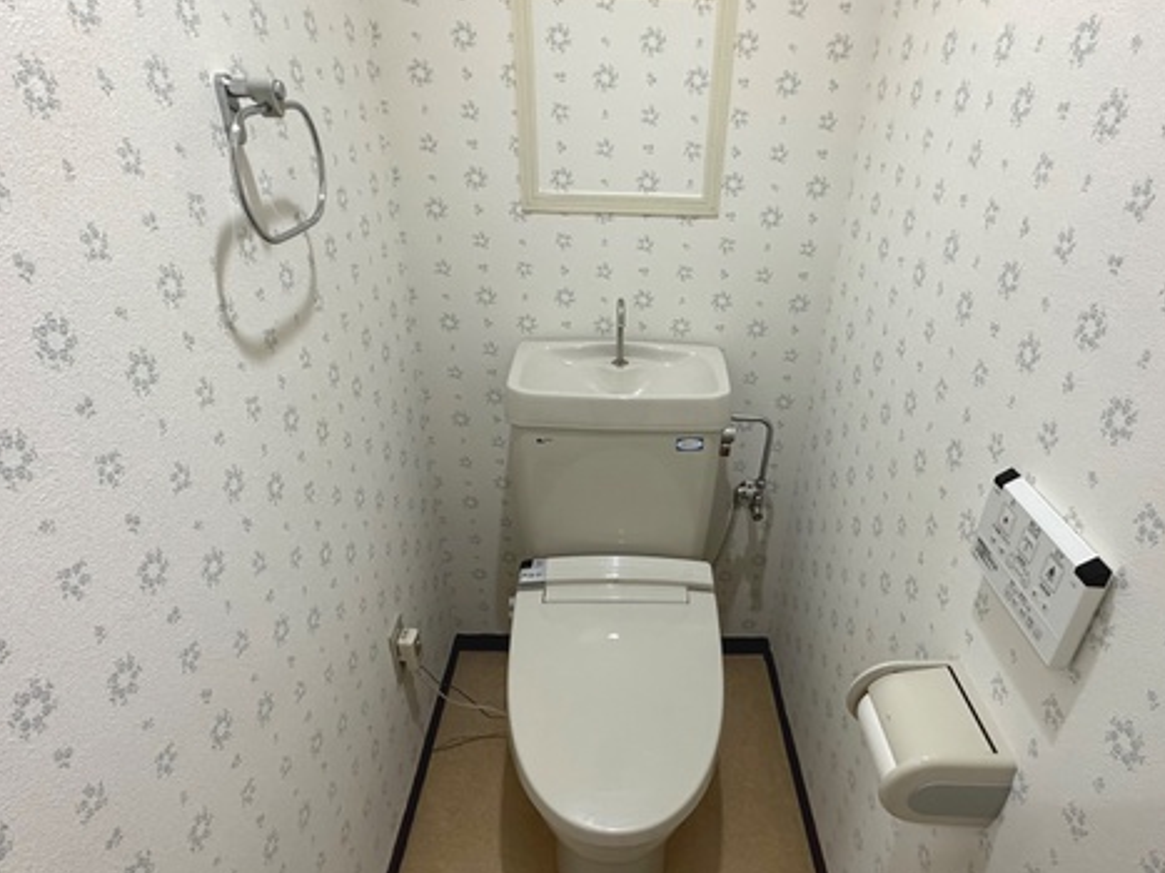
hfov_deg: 78.8
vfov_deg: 63.1
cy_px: 505
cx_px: 634
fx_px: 707
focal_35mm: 21
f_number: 2.2
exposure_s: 1/120
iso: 250
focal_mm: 2.22
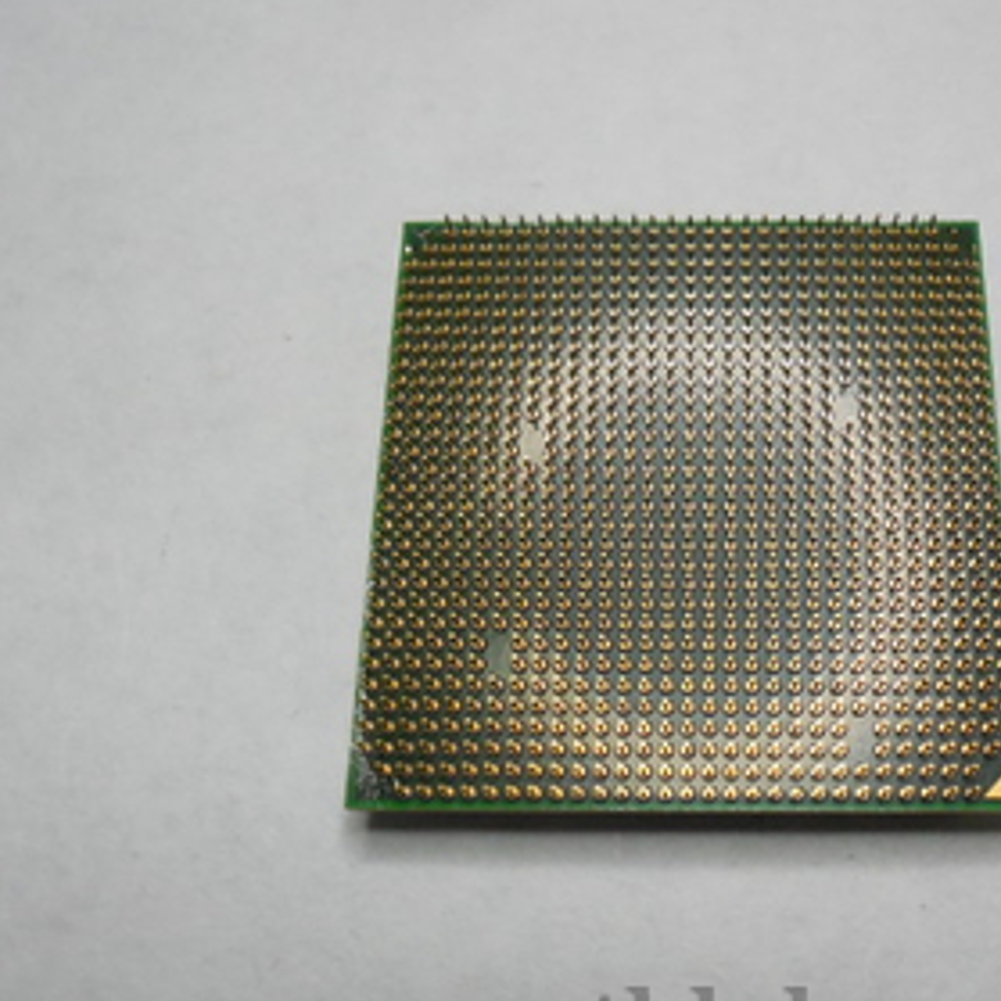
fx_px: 1243
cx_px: 692
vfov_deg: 43.8
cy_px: 524
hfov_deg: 43.1
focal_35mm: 38
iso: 800
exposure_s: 1/640
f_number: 3.8
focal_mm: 5.3
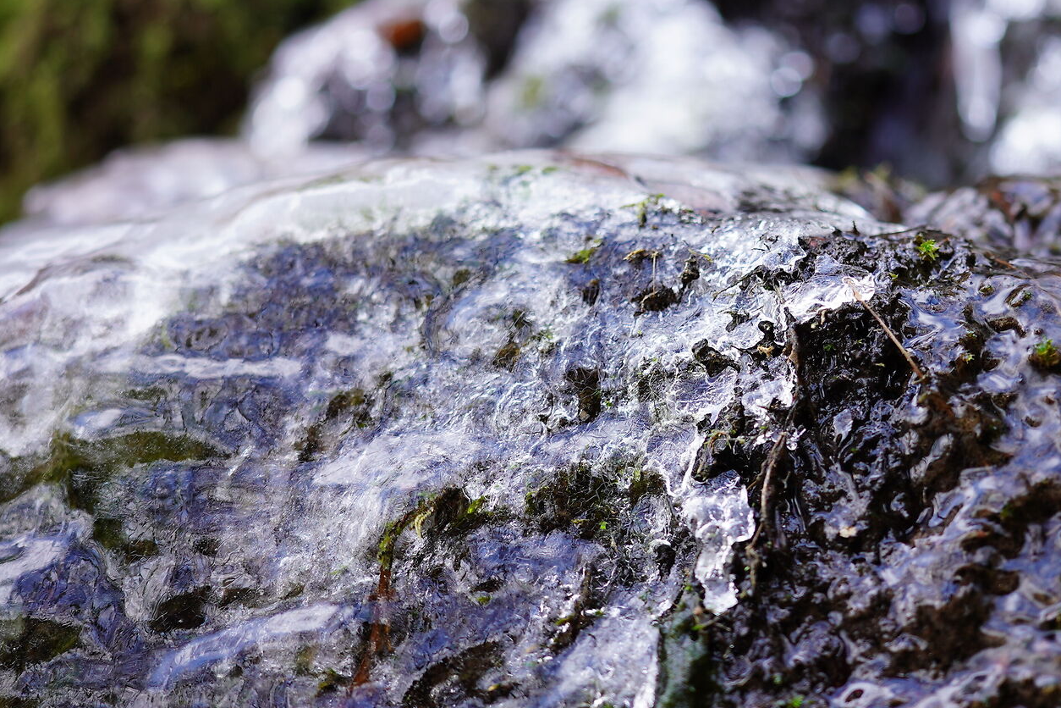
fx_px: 1974
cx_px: 716
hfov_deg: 29.8
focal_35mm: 67
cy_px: 241
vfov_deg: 20.2
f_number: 2.8
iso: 100
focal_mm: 35
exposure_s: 1/50
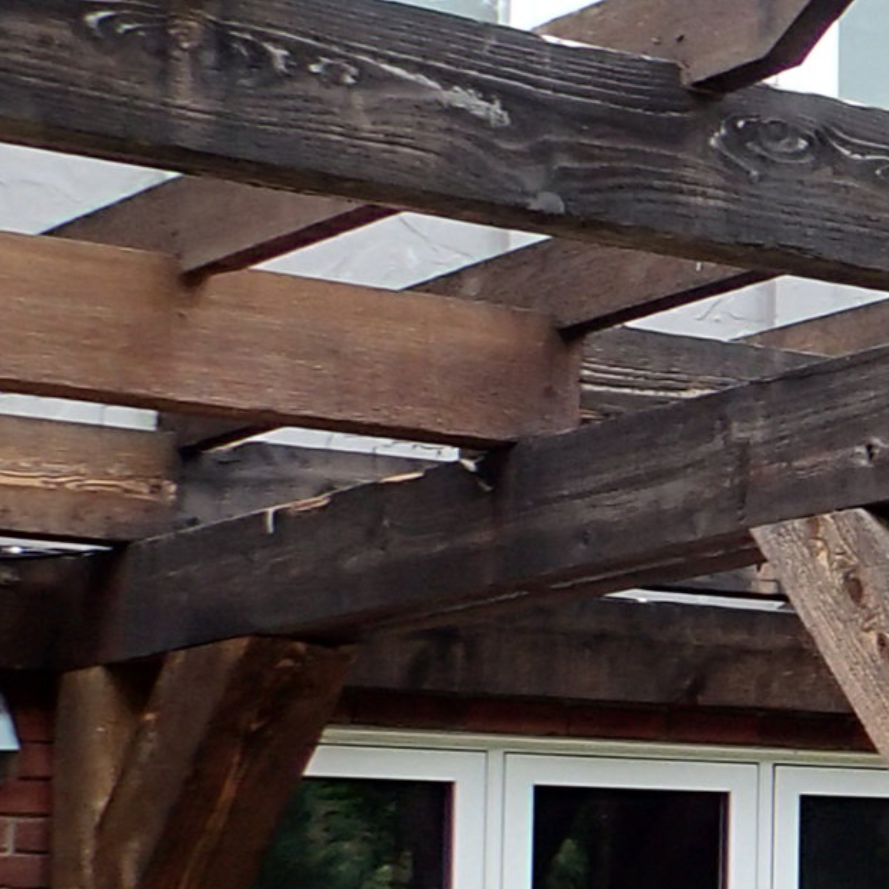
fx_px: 3370
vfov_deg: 14.9
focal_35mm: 116
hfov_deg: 12.8
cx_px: 1862
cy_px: 756
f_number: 2.8
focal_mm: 4.5
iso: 100
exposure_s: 1/100
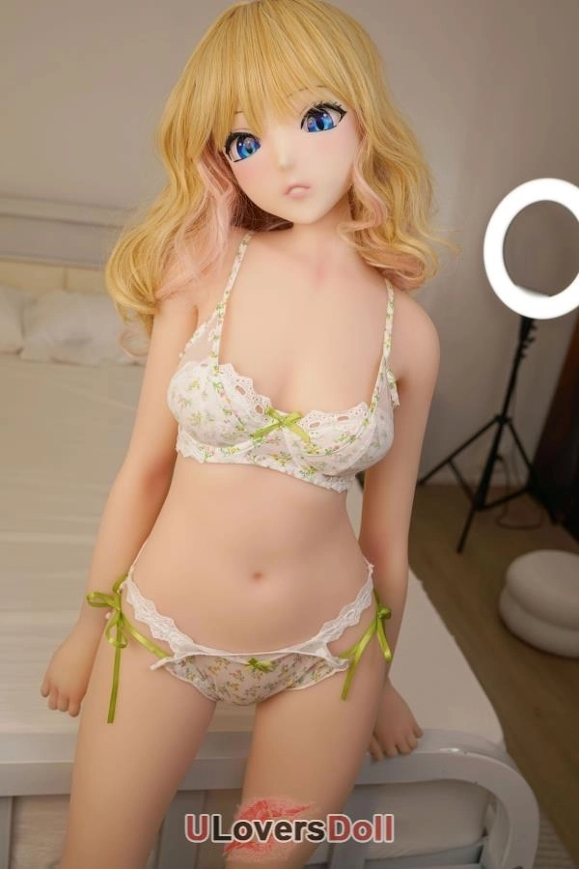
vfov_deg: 54.4
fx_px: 844
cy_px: 434
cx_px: 290
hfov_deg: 37.9
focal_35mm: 35
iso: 125
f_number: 4
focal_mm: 35
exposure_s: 1/250
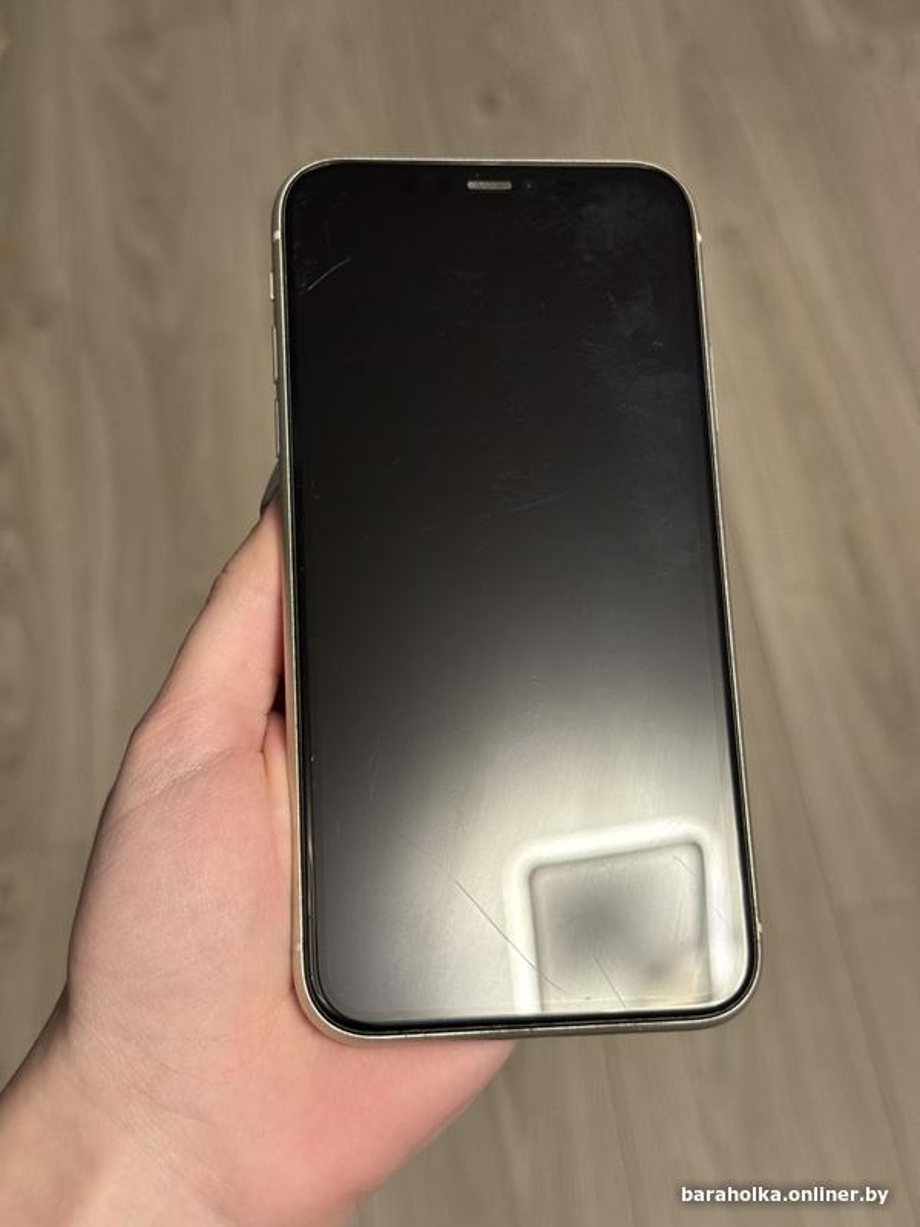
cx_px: 460
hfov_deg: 30.3
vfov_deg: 39.7
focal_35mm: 48
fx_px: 1701
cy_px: 614
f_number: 1.78
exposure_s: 1/41
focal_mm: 6.76
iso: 250
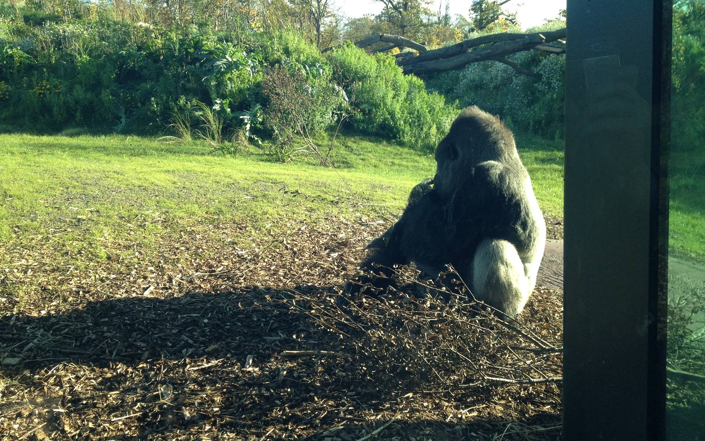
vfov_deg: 33.5
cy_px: 195
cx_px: 360
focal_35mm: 38
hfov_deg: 51.5
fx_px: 730
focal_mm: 4.28
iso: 80
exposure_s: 1/330
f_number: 2.4
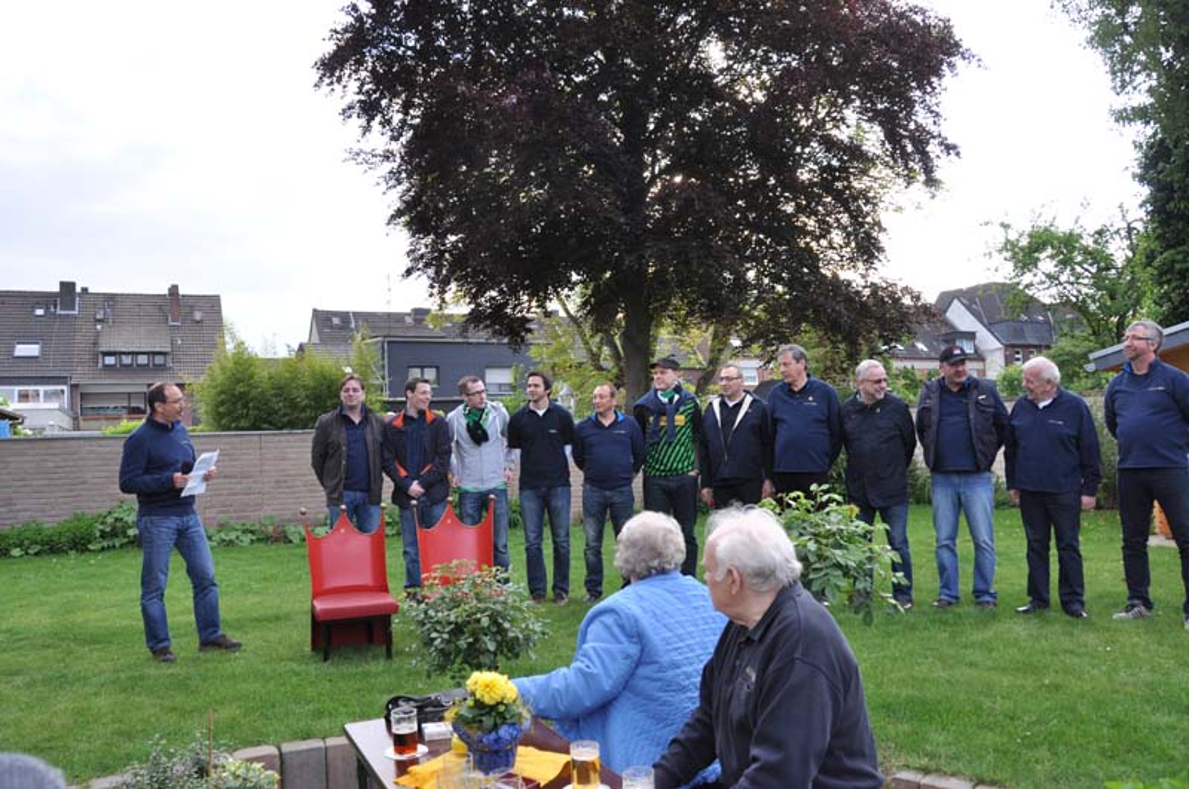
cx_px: 594
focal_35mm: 27
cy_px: 394
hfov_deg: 67.5
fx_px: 890
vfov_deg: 47.8
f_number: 5.6
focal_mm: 18
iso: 220
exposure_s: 1/125
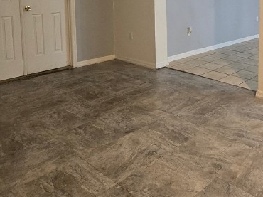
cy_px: 11
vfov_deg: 36.5
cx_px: 197
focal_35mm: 36
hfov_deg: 49.4
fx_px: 273
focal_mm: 2.2
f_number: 2.2
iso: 1000
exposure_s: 1/60
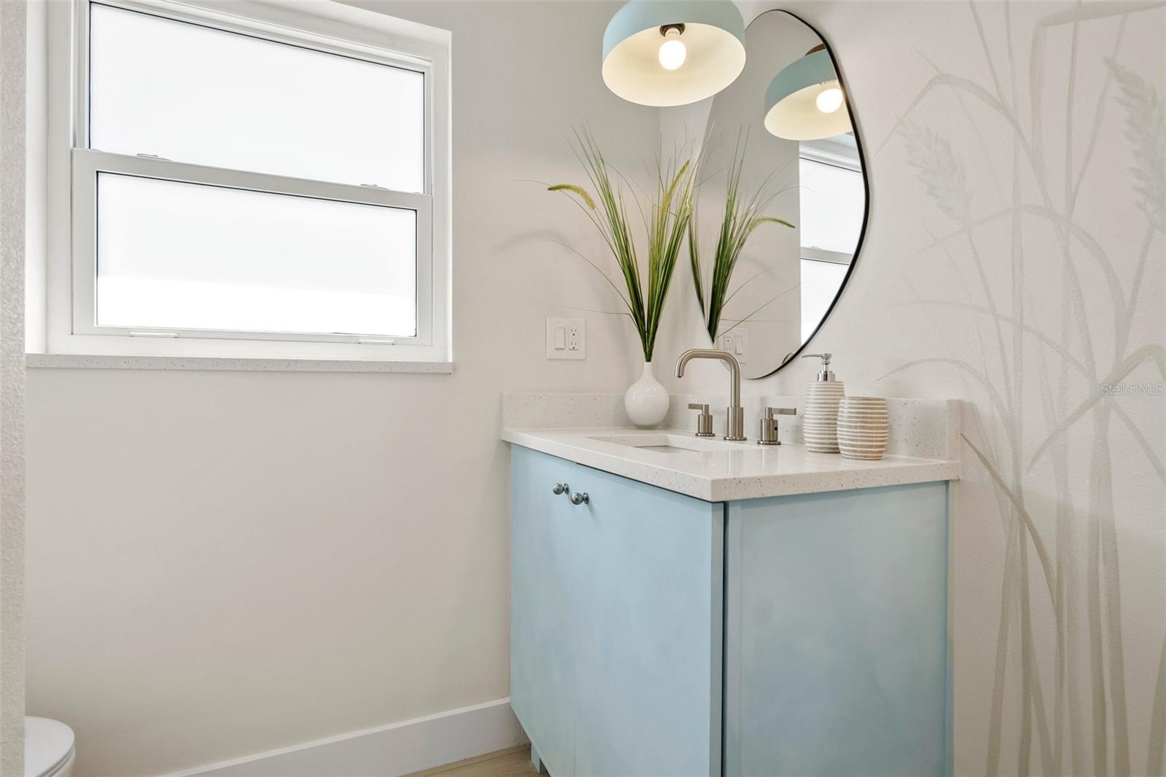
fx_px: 518
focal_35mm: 16
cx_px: 583
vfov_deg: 73.8
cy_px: 388
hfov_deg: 96.7
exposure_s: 1/8
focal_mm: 16
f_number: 9
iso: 250
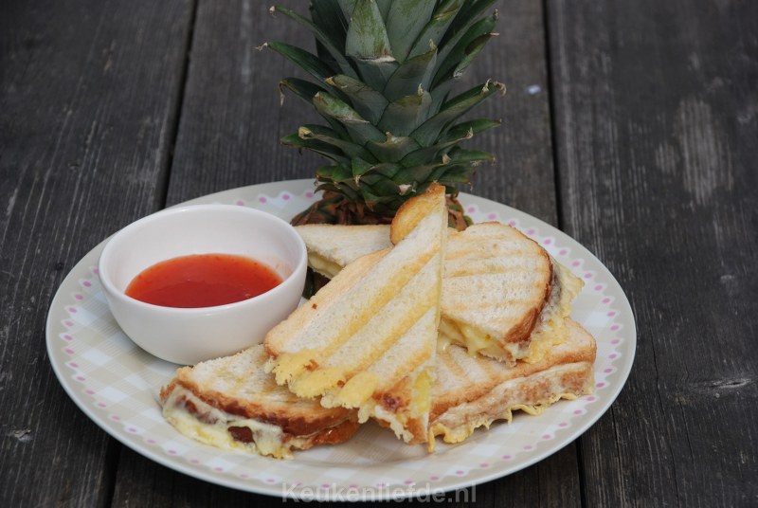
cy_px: 254
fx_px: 2847
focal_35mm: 135
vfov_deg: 10.2
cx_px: 379
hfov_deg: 15.2
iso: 160
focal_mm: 90
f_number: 6.3
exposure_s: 1/640
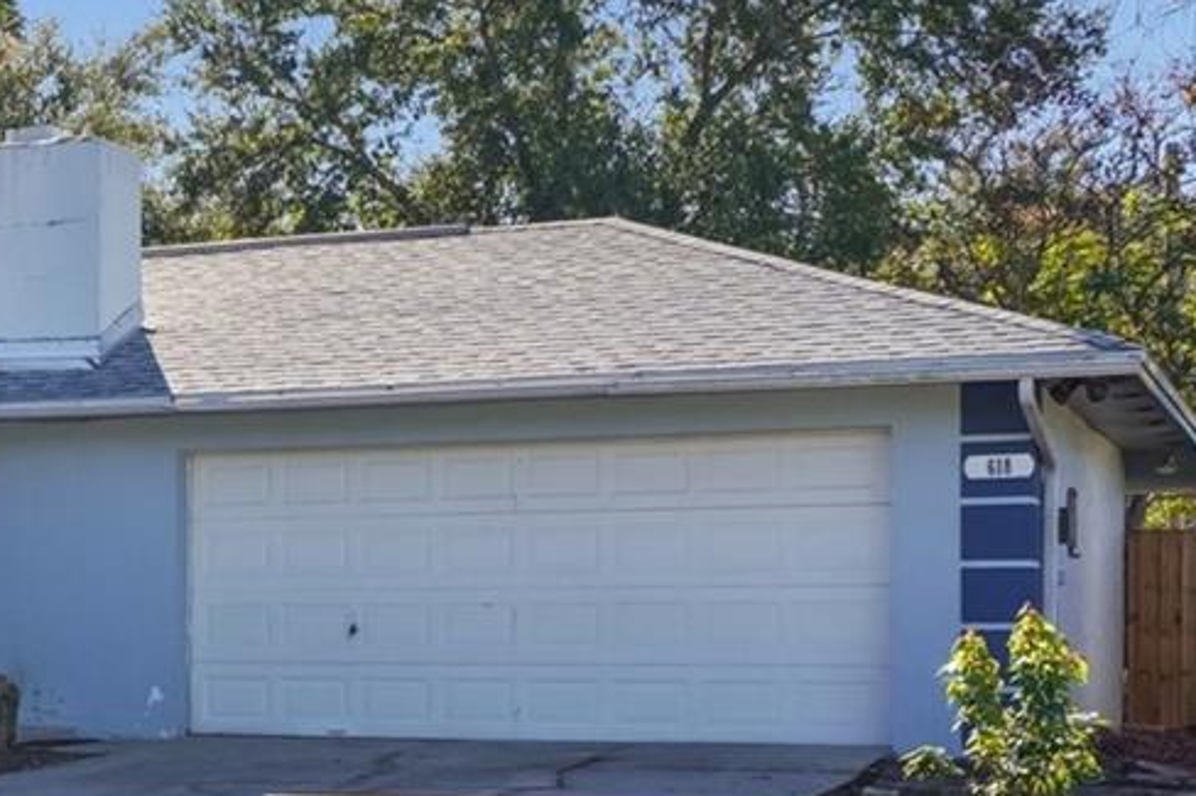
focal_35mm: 84
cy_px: 637
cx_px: -306
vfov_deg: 16.2
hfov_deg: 22.1
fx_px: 2778
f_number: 8
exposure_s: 1/200
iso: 100
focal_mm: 17
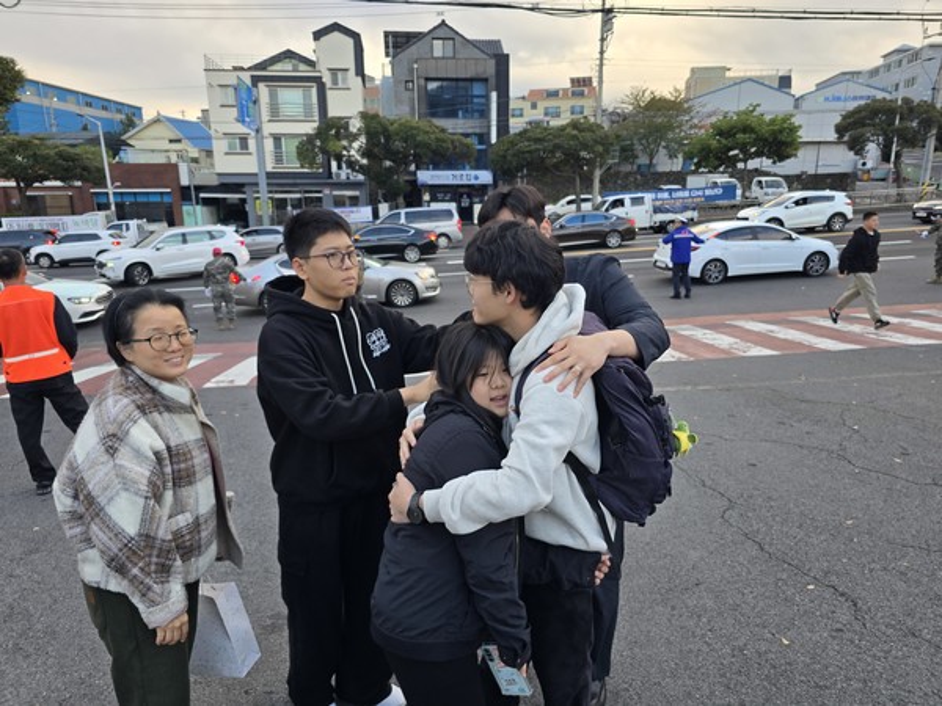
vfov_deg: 58.9
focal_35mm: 23
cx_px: 471
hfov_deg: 73.9
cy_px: 353
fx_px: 626
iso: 80
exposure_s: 1/180
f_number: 1.7
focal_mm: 6.3
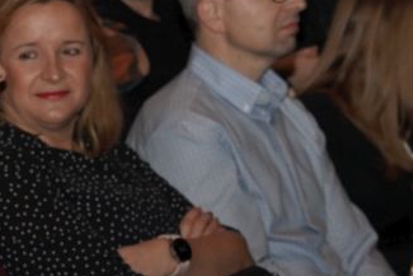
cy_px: 332
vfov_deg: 6.2
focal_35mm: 221
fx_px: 2537
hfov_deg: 9.2
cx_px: -44
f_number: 3.5
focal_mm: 32.3
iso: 500
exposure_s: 1/160
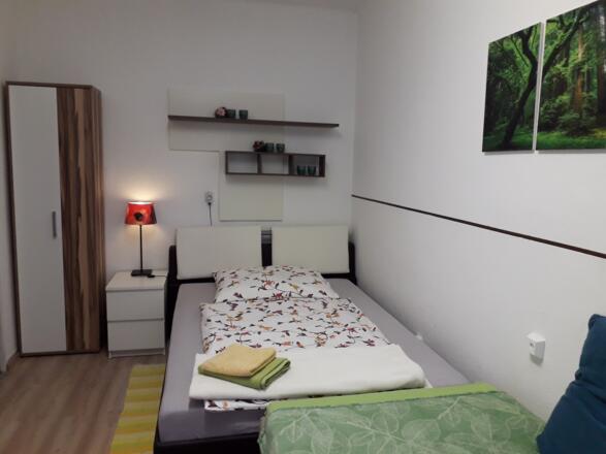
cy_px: 227
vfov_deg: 51.3
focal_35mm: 27
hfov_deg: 65.3
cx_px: 303
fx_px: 473
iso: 160
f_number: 1.9
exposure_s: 1/50
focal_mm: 3.6
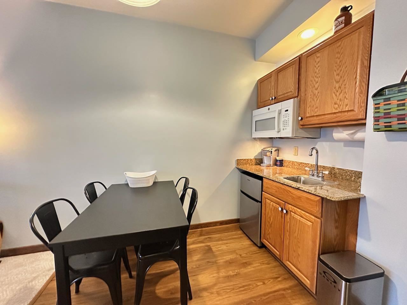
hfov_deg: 102.1
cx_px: 204
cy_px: 152
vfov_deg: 85.7
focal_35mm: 14
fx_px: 165
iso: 1250
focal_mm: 2.22
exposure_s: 1/60
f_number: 2.2
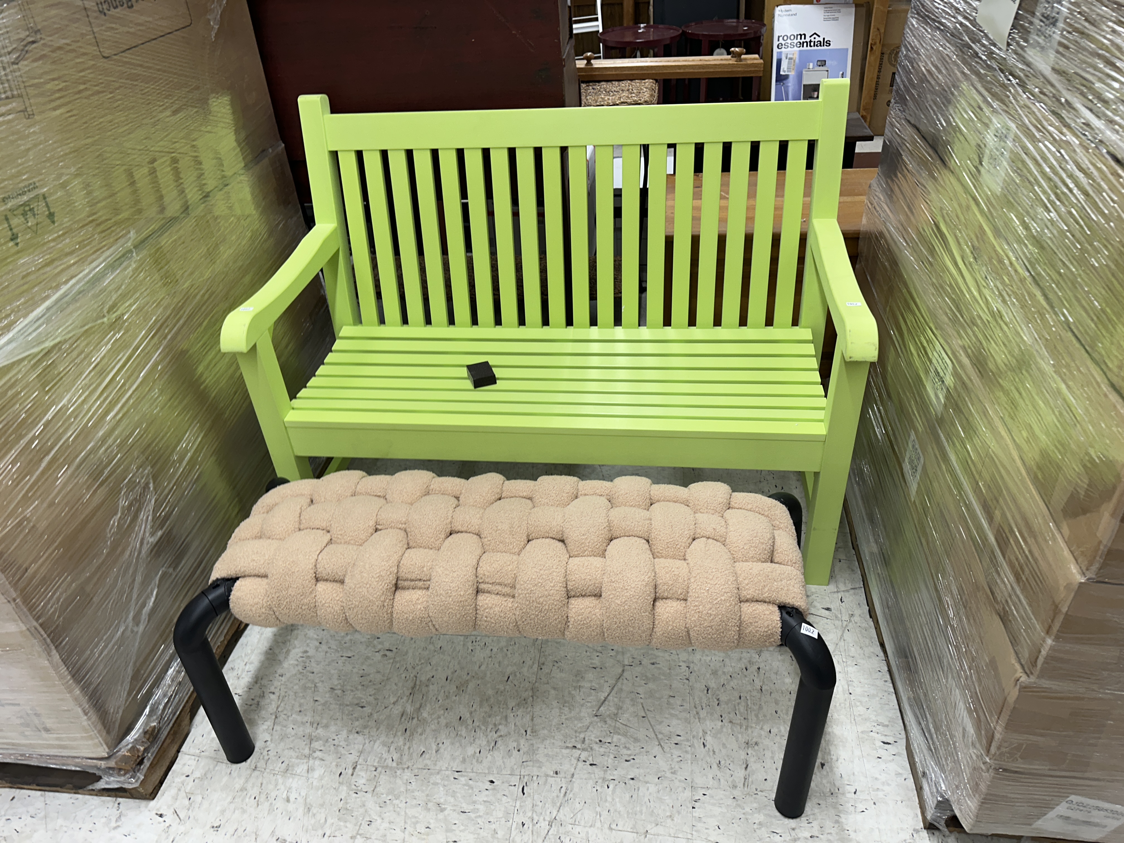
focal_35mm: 24
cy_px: 422
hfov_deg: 71.6
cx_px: 562
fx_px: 779
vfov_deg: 56.8
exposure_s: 1/120
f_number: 1.78
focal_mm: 6.86
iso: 80
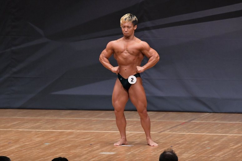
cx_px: 121
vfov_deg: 4.6
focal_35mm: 300
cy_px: 80
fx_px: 2016
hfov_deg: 6.9
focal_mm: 200
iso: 6400
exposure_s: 1/400
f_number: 5.6
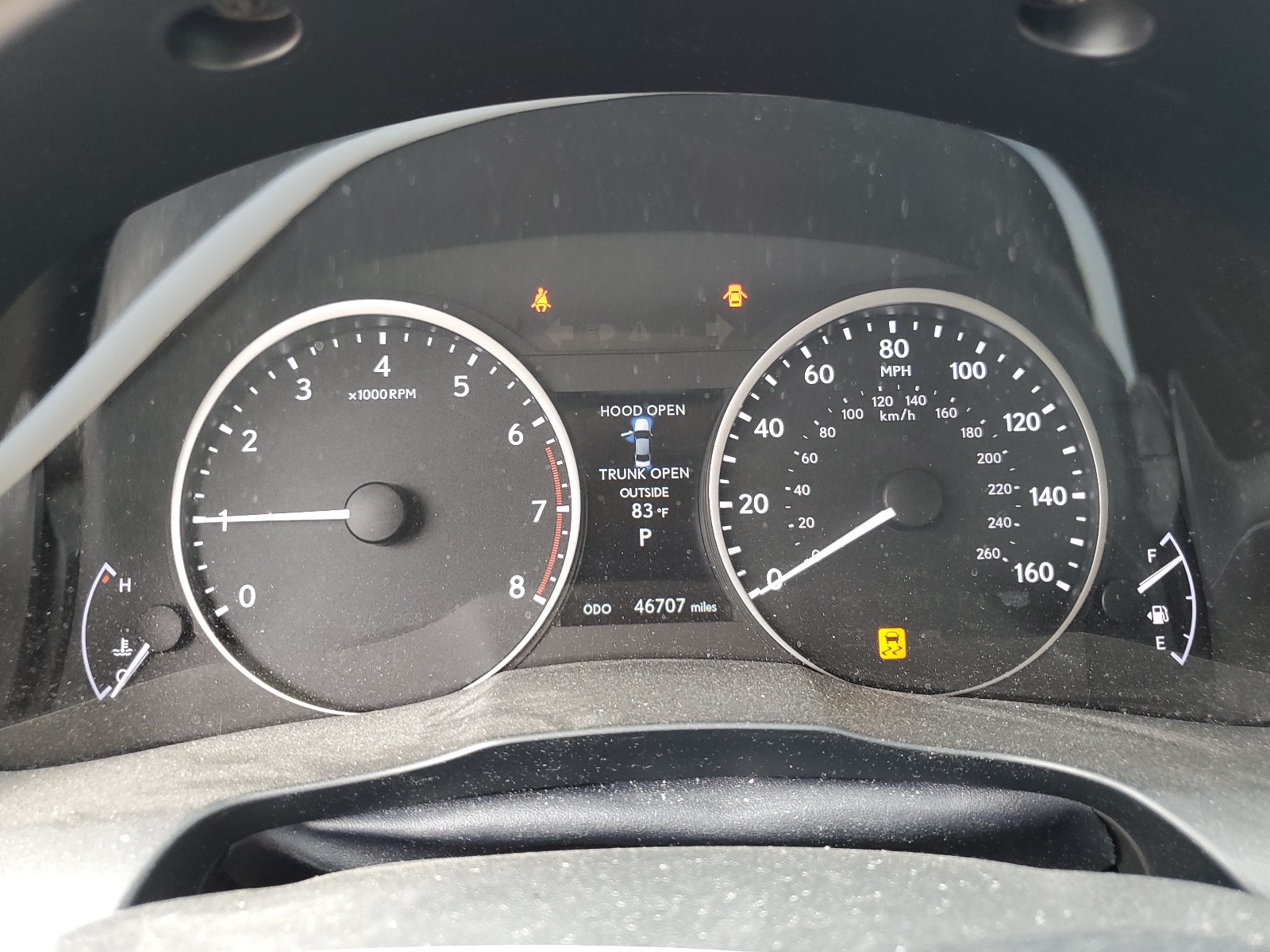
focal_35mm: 26
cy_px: 476
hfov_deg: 67.3
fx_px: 954
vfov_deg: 53.1
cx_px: 635
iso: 76
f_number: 1.5
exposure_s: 1/60.2
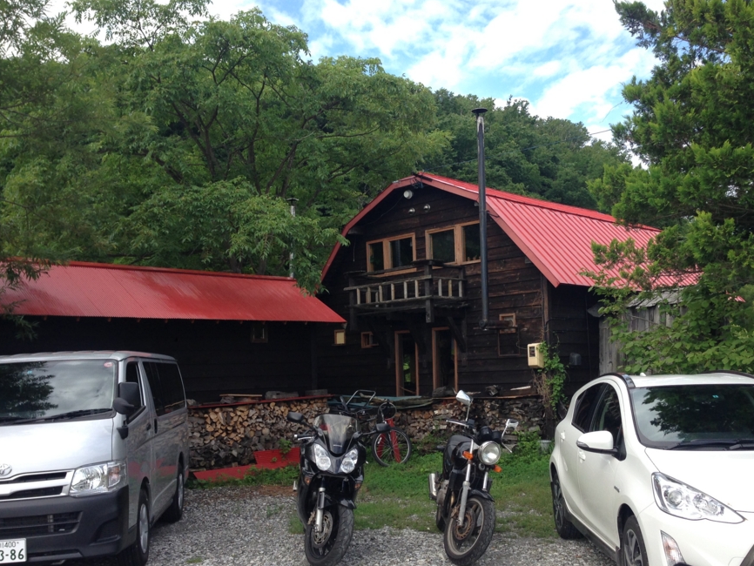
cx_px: 389
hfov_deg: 47.8
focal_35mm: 39
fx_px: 850
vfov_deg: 36.8
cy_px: 307
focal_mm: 4.12
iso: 50
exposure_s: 1/583
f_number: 2.4
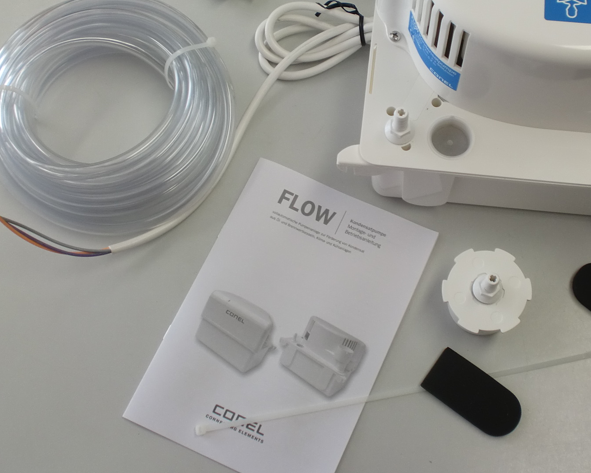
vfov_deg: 29.0
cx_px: 397
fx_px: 910
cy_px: 176
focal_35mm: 52
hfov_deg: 35.6
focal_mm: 6.3
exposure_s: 1/60
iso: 80
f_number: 3.1
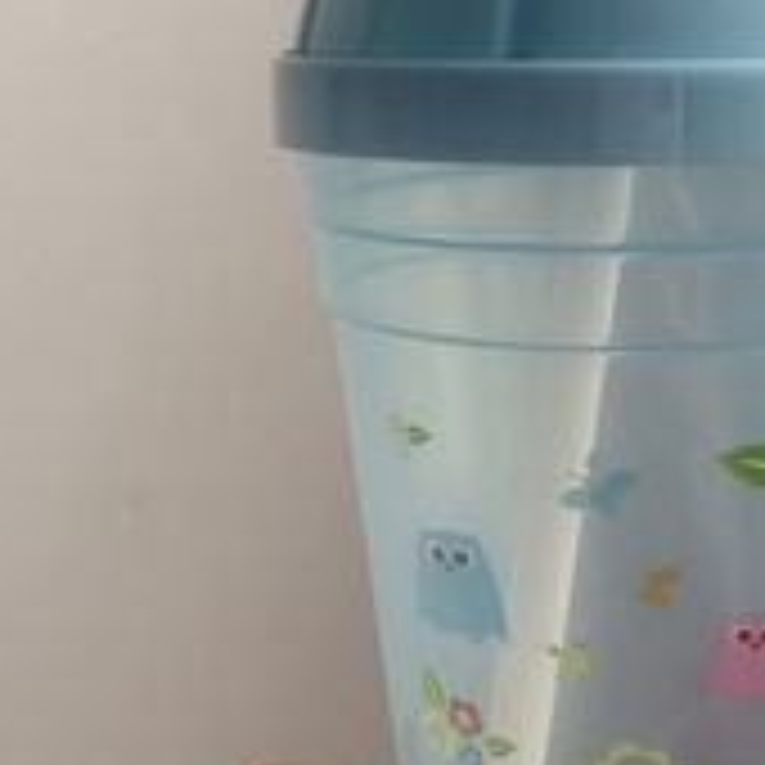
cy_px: 151
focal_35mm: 72
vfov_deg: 23.6
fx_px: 1800
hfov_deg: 23.5
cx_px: 662
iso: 64
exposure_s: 1/50
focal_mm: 4.25
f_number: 1.8
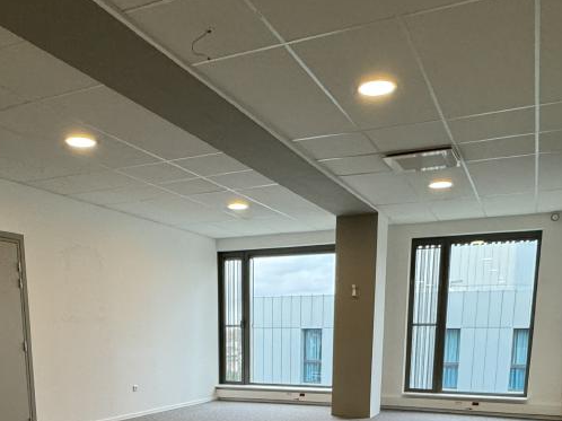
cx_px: 253
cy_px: 447
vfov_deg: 34.9
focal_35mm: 36
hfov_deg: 51.3
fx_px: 584
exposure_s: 1/99
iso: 320
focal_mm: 2.22
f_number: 2.2
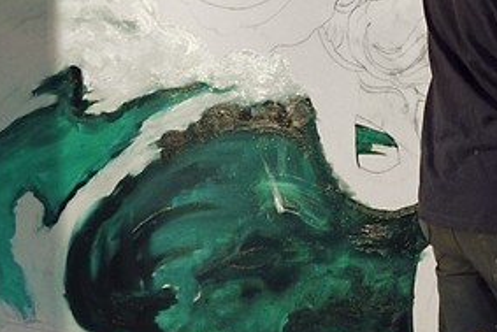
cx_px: 1277
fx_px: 2500
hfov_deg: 9.7
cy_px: 389
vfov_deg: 7.5
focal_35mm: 181
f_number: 5.6
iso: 800
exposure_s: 1/160
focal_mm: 32
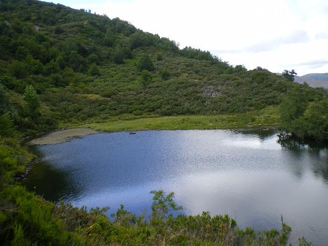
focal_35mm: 38
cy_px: 123
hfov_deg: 49.0
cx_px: 164
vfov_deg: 37.7
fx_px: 360
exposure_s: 1/125
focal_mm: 6.3
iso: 64
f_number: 4.6
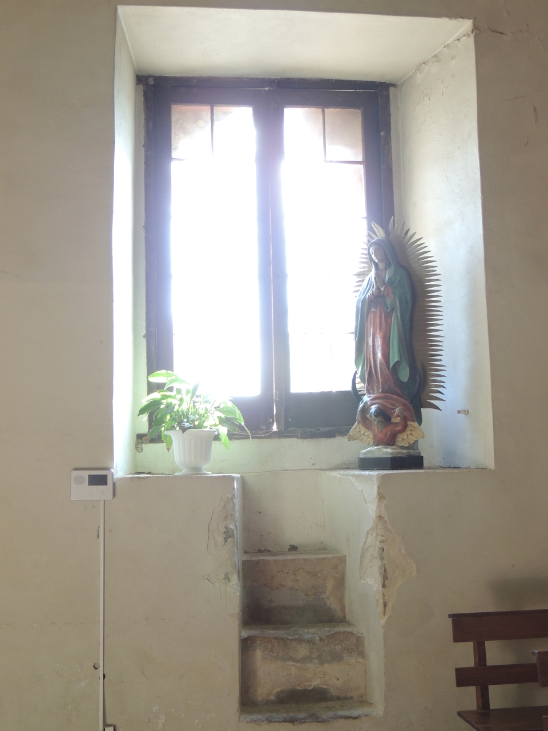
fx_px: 992
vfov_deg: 40.4
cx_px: 274
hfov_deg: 30.9
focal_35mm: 47
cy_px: 366
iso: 400
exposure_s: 1/50
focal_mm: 8.3
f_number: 3.5
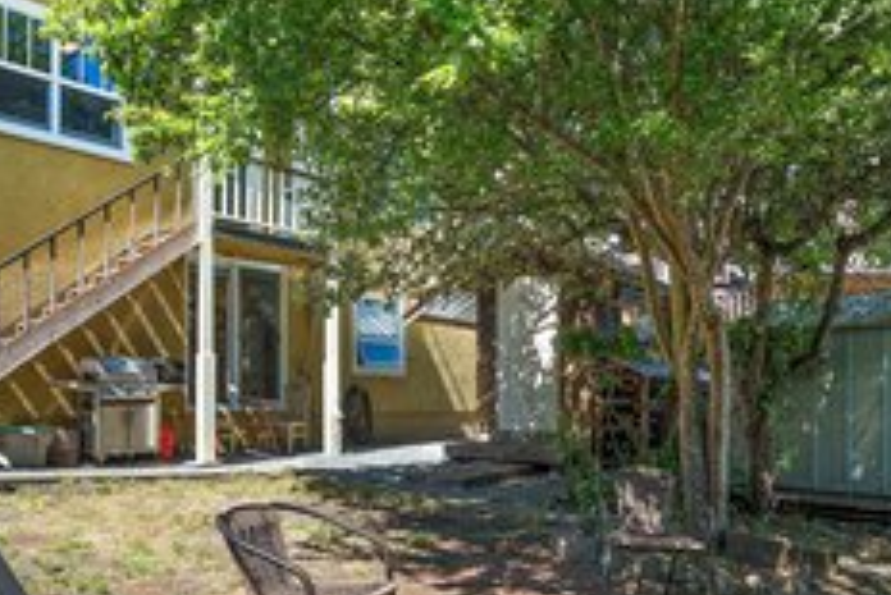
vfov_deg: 42.8
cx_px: 451
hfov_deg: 61.9
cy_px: 415
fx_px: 743
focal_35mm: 30
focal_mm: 16
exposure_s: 1/8
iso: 320
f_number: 9
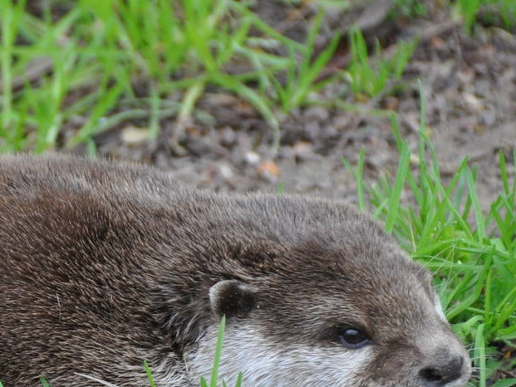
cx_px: -44
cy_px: 295
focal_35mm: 1002
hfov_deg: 2.0
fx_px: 14939
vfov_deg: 1.5
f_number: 5.6
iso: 800
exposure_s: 1/500
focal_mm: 270
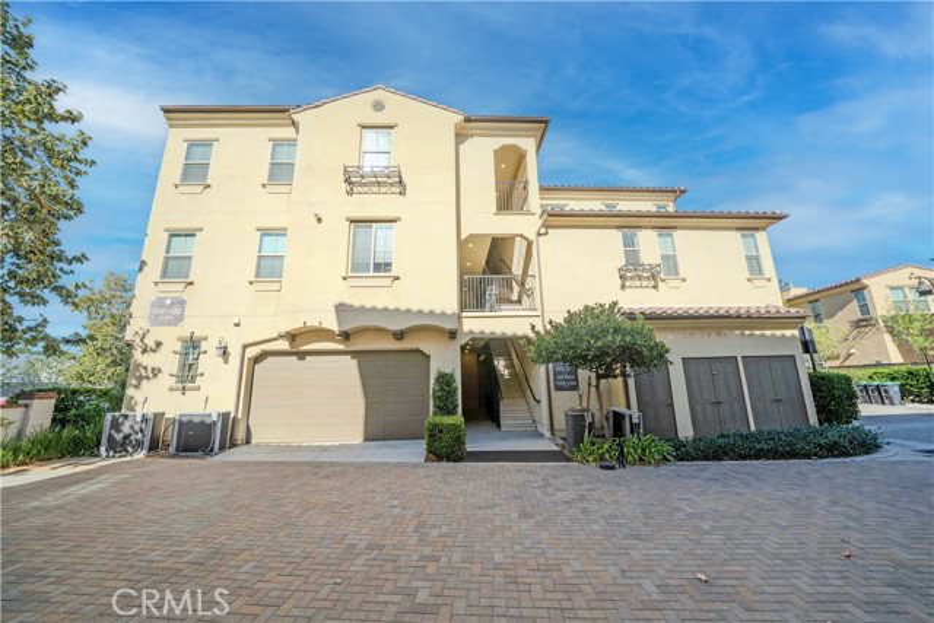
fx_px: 311
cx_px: 467
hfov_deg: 112.6
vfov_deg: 90.0
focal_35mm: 12
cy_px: 312
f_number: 8
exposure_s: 1/320
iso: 100
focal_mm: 12
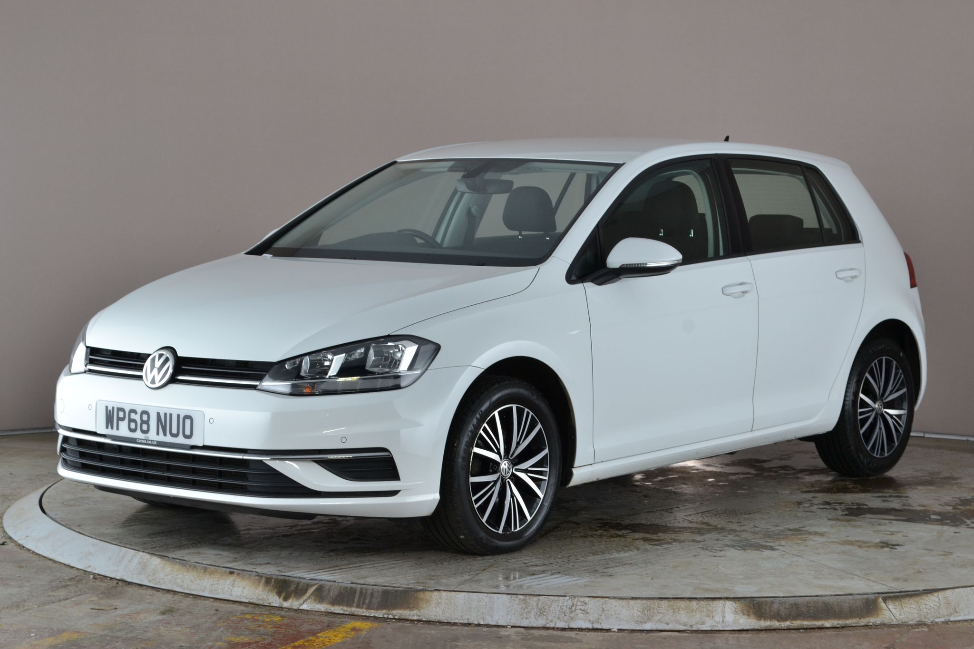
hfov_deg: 26.0
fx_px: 2110
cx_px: 487
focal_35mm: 78
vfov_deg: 17.5
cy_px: 324
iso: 320
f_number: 10
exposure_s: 1/10
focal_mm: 52
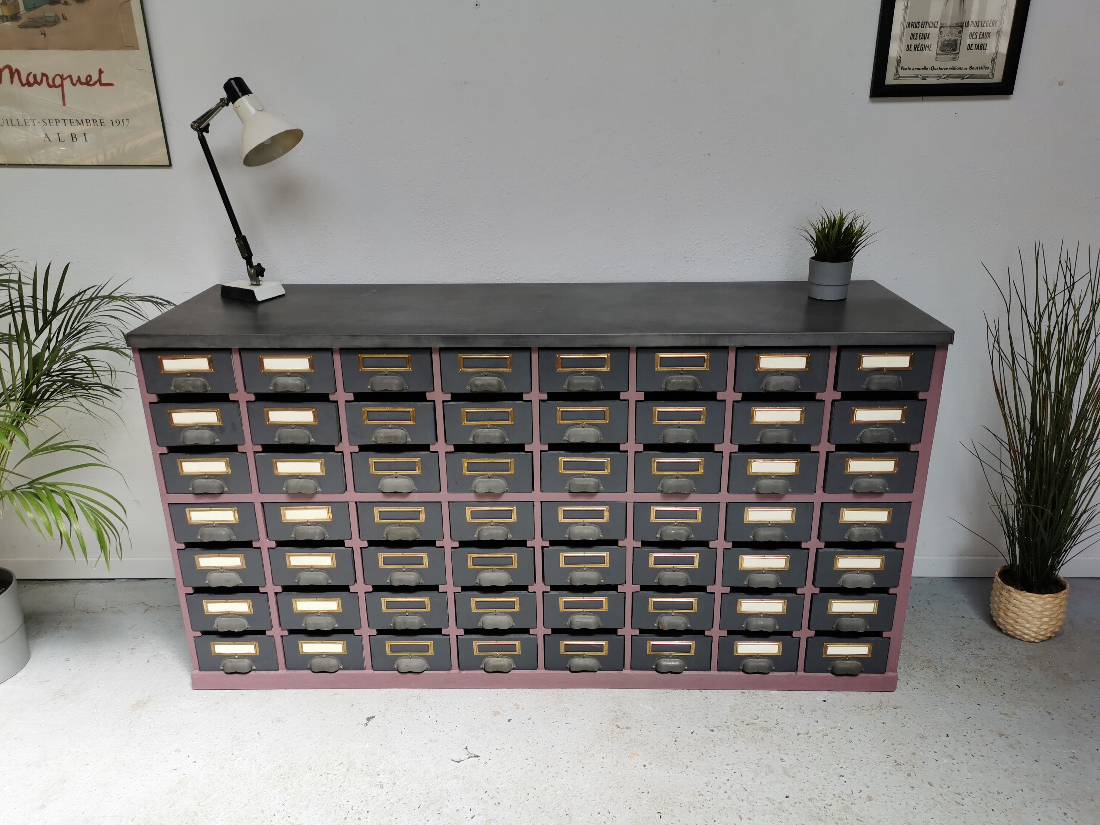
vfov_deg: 51.4
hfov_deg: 65.3
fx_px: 858
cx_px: 550
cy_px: 412
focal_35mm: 27
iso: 50
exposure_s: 1/573
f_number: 1.8
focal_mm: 5.58
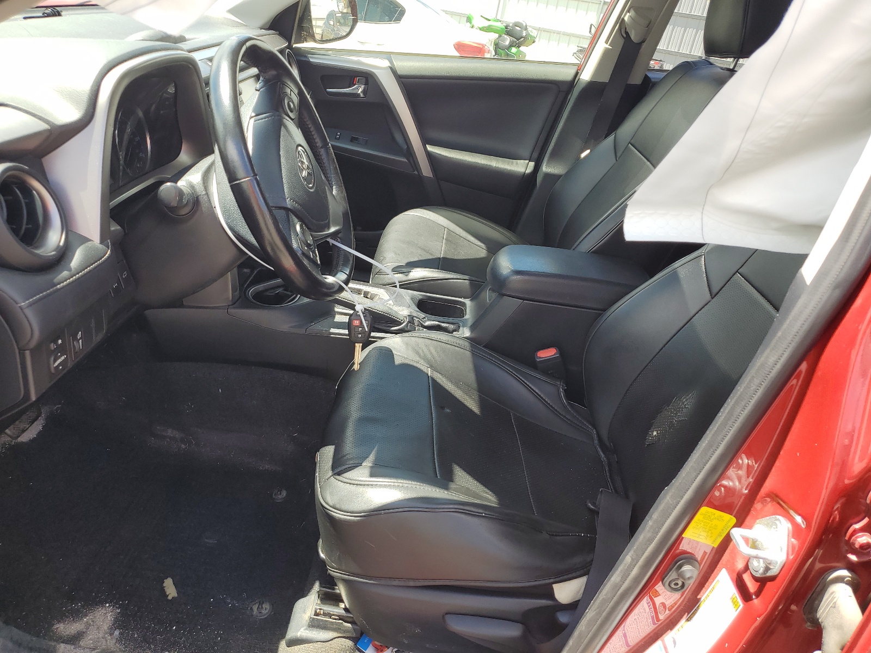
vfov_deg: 53.1
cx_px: 436
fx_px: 654
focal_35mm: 26
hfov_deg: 67.3
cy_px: 326
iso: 50
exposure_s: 1/417
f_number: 1.5
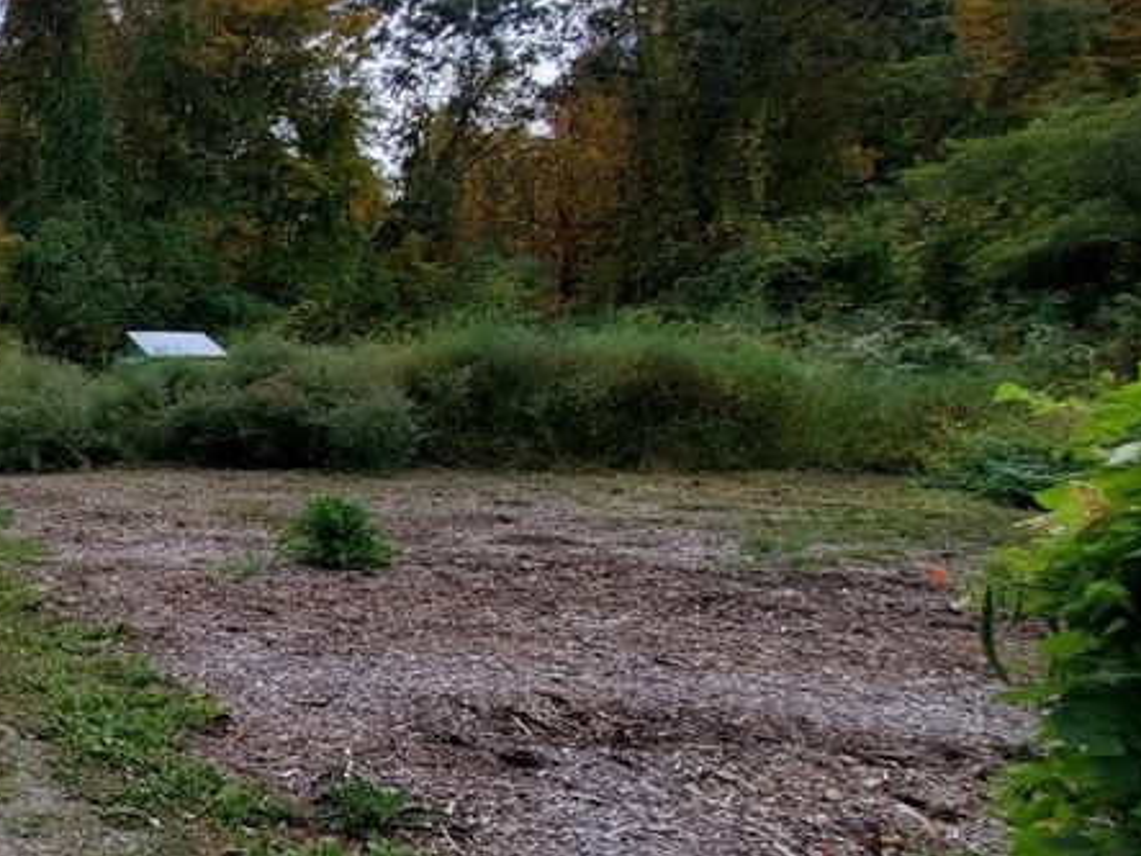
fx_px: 989
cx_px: -164
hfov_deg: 43.4
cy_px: 447
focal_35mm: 30
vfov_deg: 46.8
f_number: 2.2
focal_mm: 1.8
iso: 50
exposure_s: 1/1013
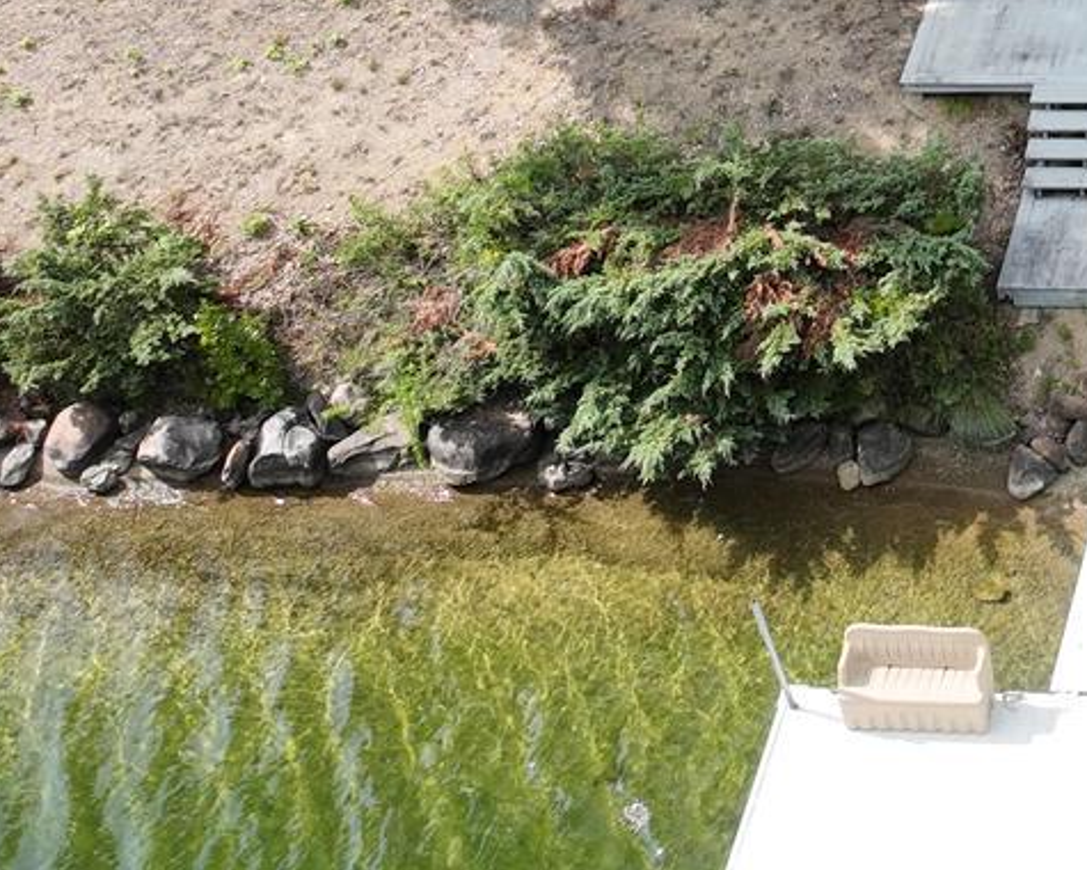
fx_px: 3249
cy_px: -522
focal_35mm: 101
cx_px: 1815
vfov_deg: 14.1
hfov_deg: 16.6
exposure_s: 1/1250
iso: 100
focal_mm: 12.29
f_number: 2.8
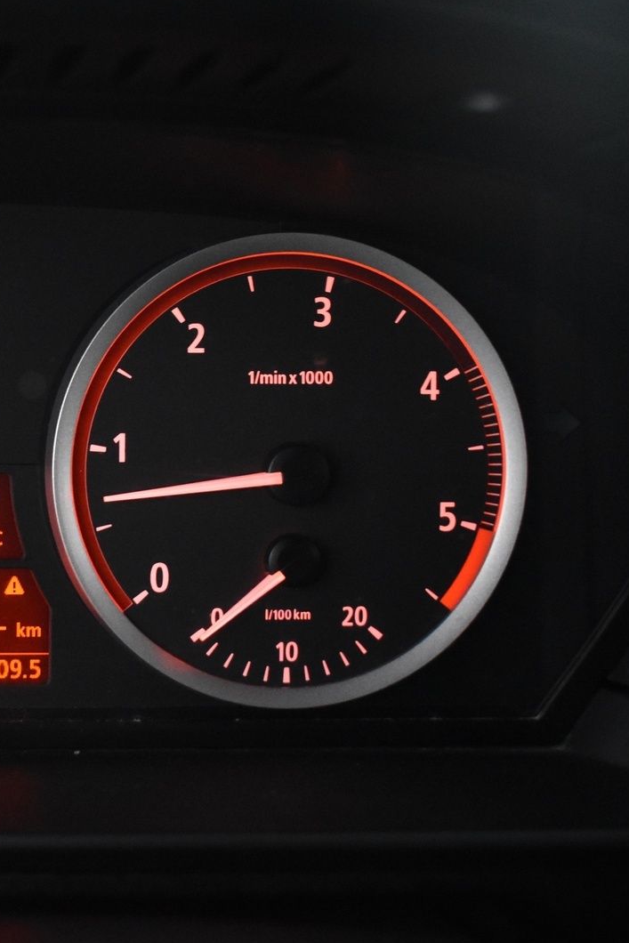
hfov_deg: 23.3
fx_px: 1441
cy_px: 472
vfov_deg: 36.2
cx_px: -47
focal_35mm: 55
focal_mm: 24
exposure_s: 1/25
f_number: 3.8
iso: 3200
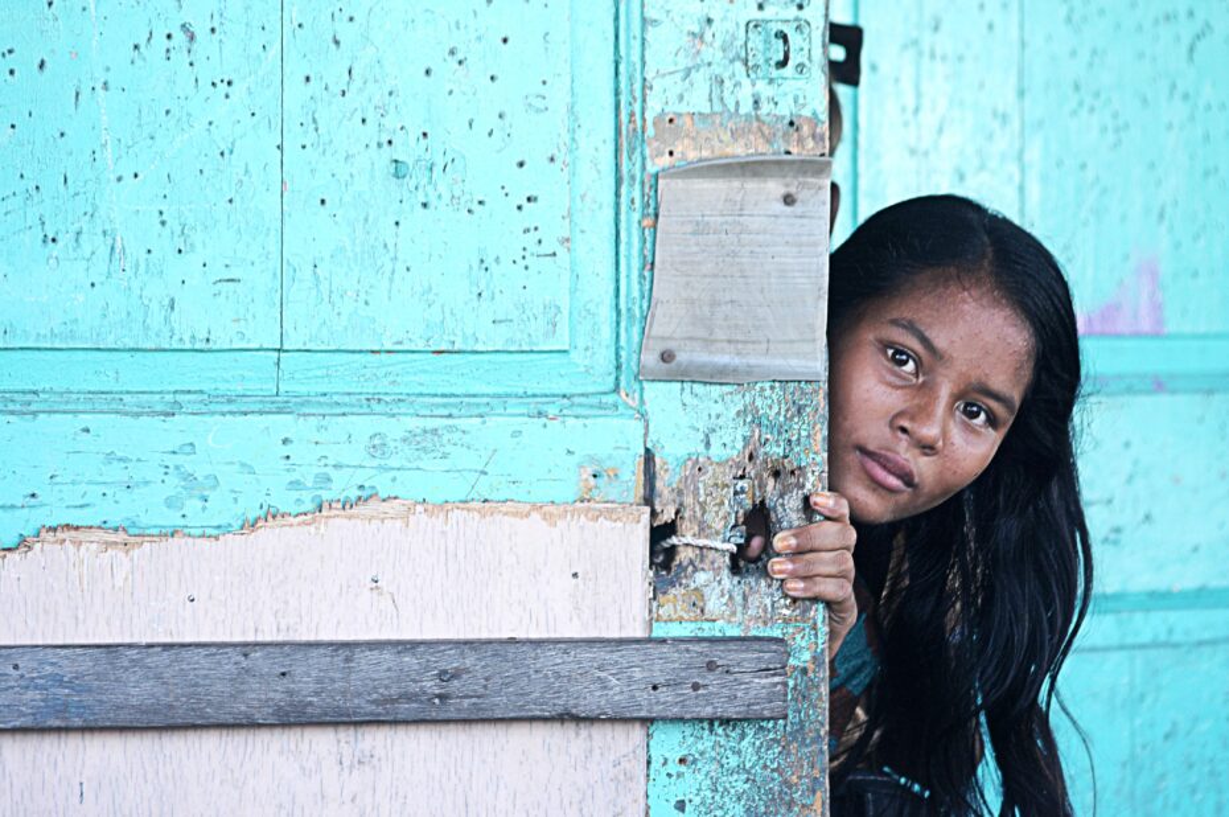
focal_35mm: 202
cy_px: 408
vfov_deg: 6.8
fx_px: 6906
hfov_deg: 10.2
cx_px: 614
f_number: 4.2
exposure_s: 1/80
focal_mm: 135
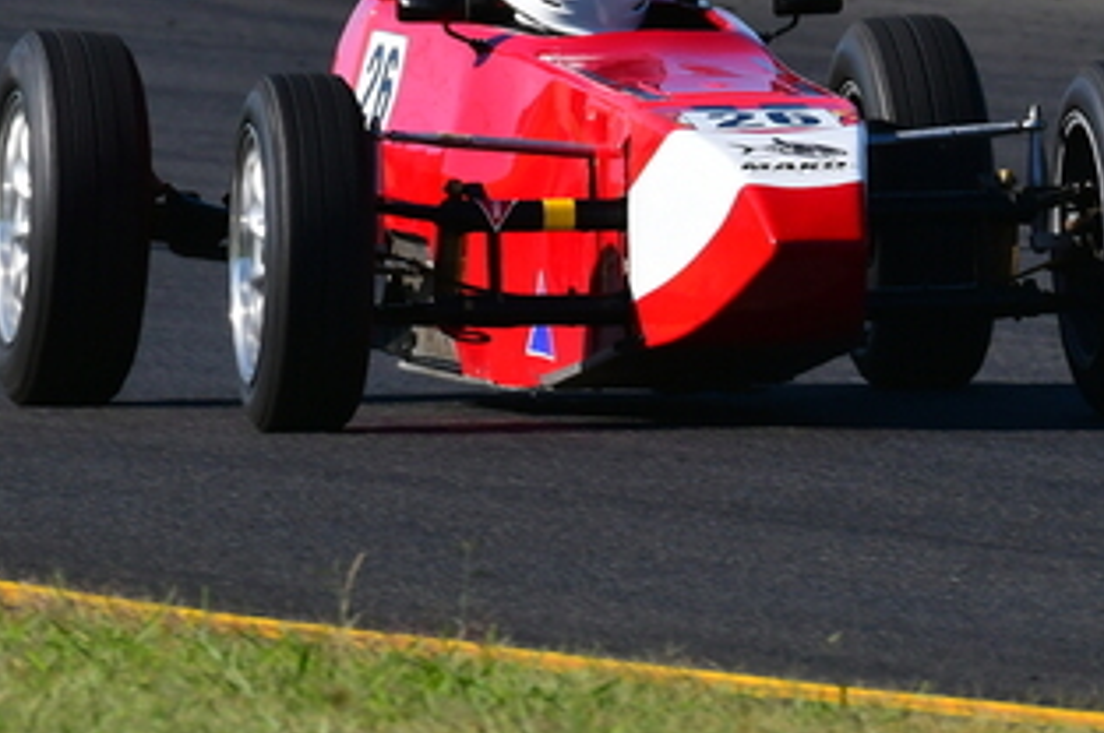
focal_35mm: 1843
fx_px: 56459
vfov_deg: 0.7
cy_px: -16
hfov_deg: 1.1
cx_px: 829
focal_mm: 480
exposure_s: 1/640
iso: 500
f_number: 13
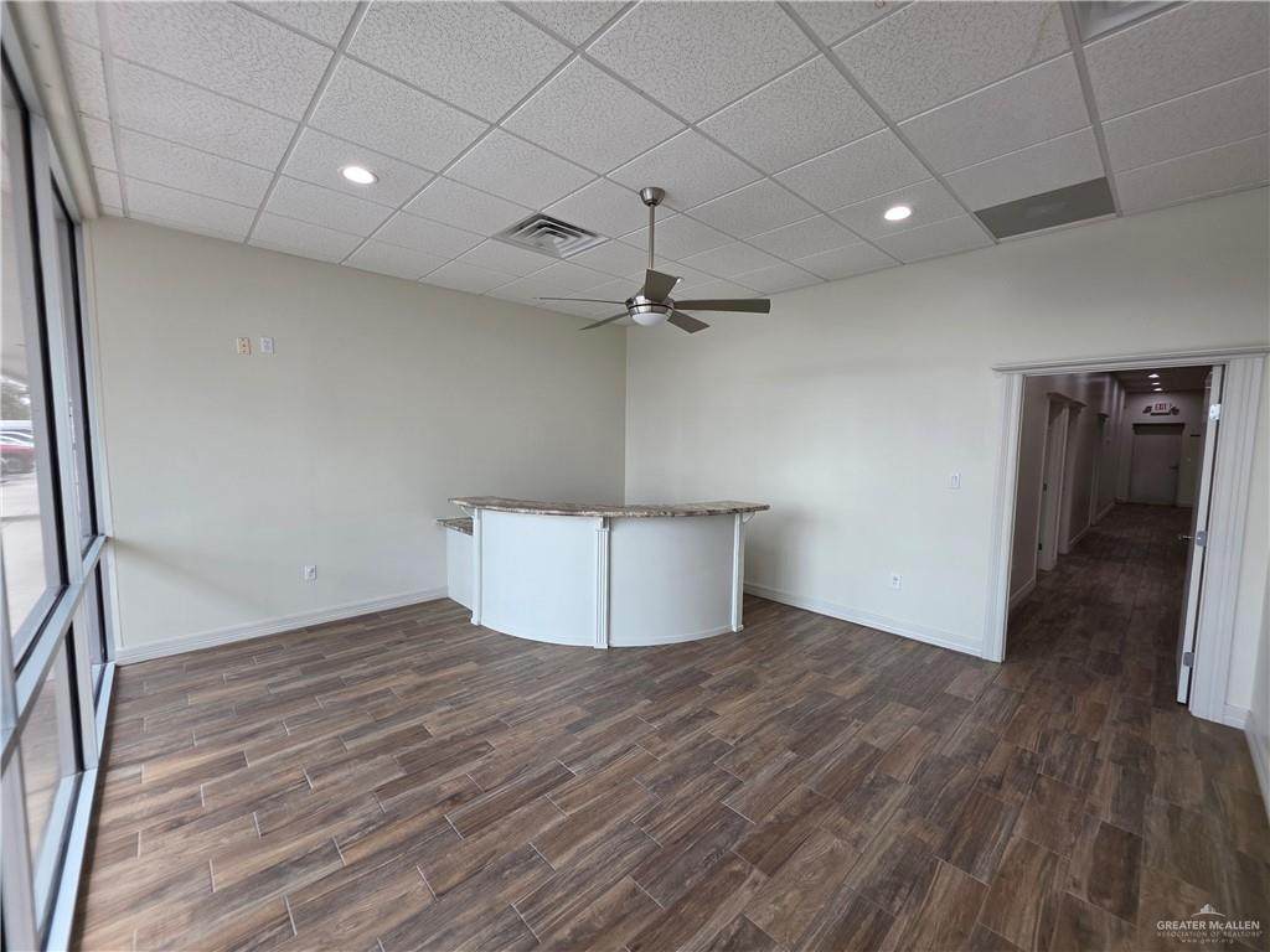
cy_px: 476
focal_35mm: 13
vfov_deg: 89.9
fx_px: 477
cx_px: 635
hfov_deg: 106.2
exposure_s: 1/120
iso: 100
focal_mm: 2.2
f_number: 1.9
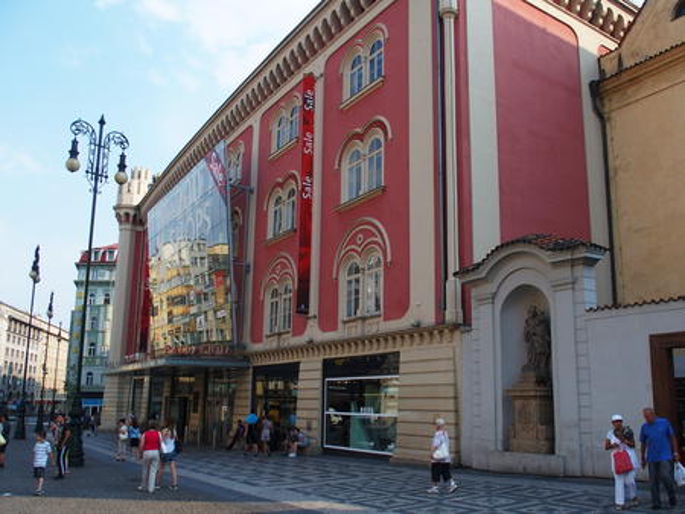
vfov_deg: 49.8
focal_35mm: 28
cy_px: 257
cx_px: 342
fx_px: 554
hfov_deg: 63.4
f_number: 3.5
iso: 100
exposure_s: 1/640
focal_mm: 6
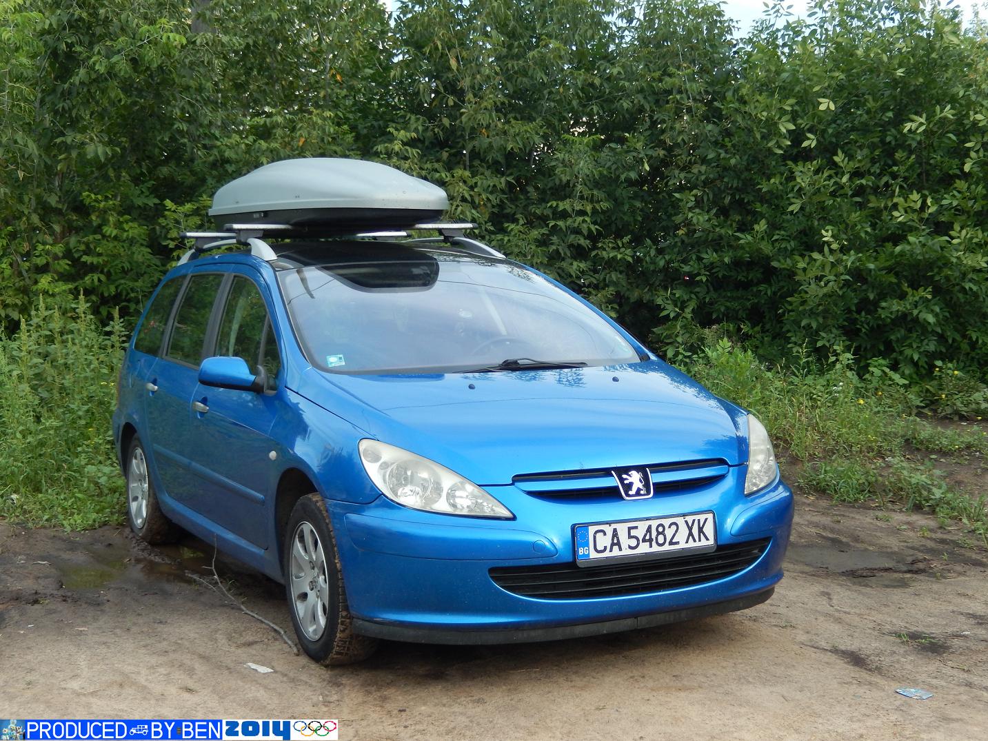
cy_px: 370
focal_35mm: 51
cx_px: 494
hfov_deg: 37.5
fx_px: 1456
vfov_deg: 28.6
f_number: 4.5
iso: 125
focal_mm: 9.2
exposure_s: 1/200
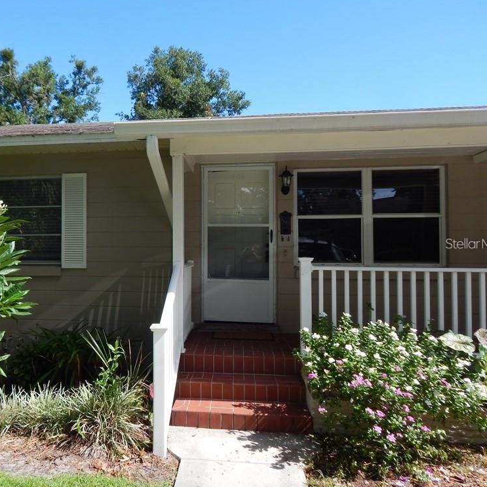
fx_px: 446
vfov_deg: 57.3
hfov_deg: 56.3
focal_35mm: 28
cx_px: 172
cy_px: 243
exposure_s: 1/800
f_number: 3
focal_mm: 4
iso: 125
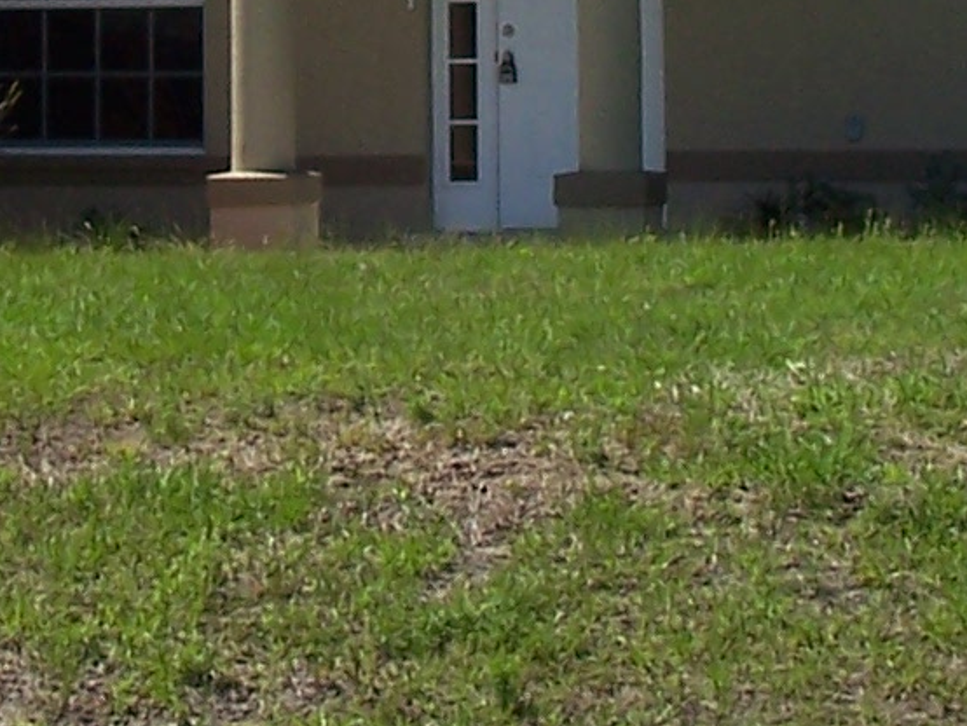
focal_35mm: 158
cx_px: 272
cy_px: -99
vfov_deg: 9.3
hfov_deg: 12.5
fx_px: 4416
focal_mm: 6.3
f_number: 5.6
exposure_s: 1/350
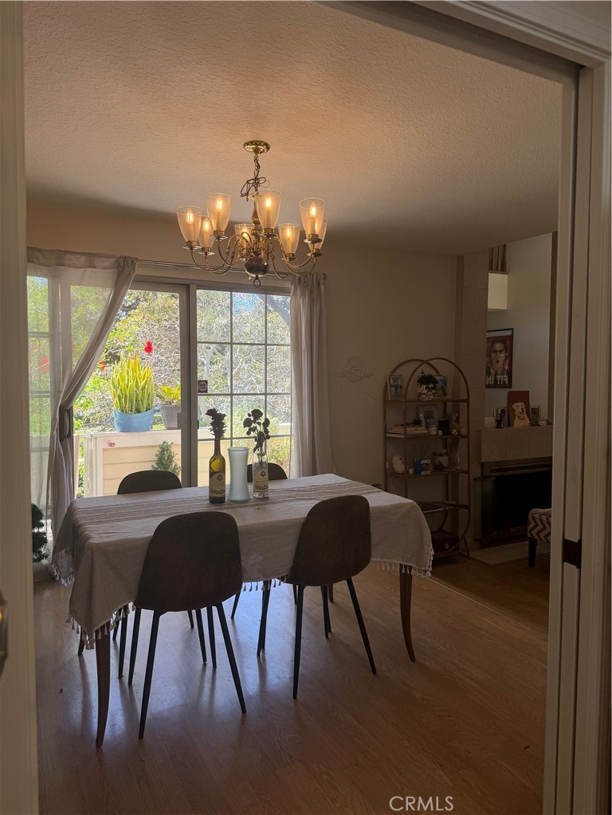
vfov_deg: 71.6
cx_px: 306
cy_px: 408
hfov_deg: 56.8
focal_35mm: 24
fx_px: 566
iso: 64
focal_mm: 6.76
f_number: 1.78
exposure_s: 1/290
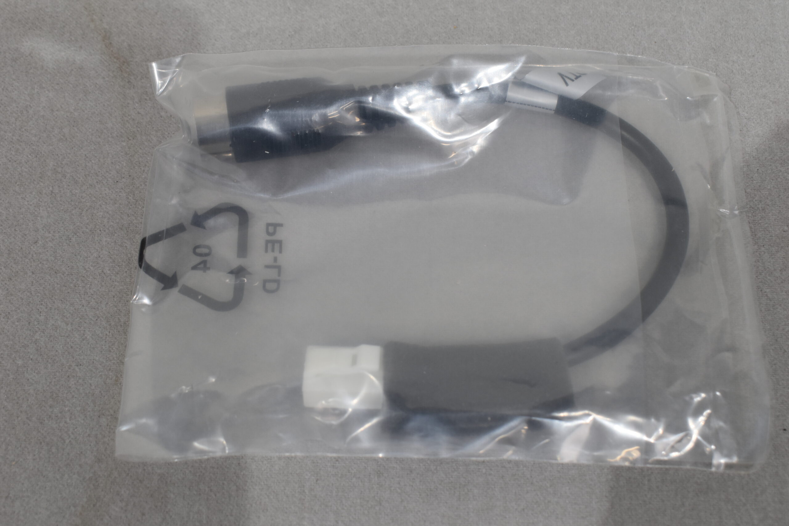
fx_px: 1052
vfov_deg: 28.1
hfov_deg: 41.1
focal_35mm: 48
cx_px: 394
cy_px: 263
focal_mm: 32
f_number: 8
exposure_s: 1/60
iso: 400
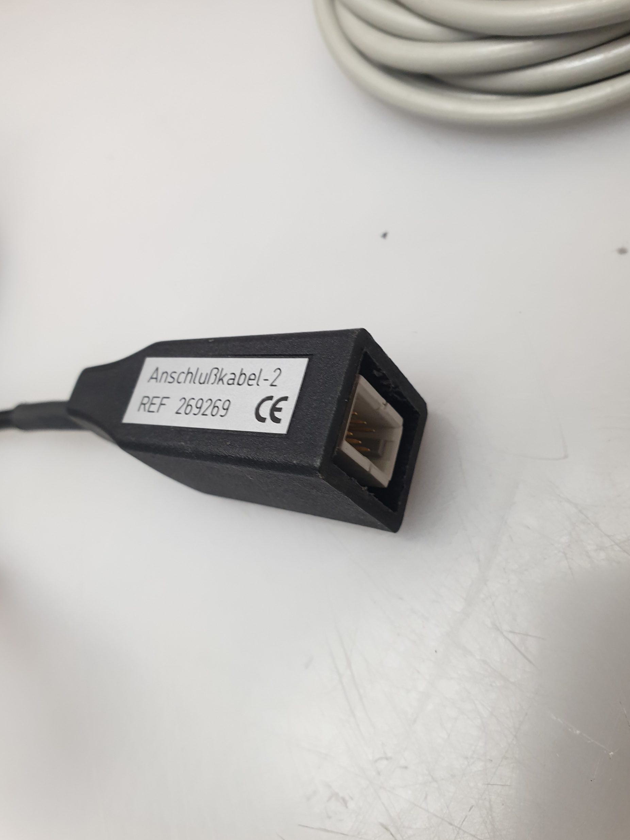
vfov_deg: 65.3
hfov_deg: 51.4
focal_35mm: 27
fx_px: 655
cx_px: 316
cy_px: 413
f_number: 2.4
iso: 160
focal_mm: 4.3
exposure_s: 1/50
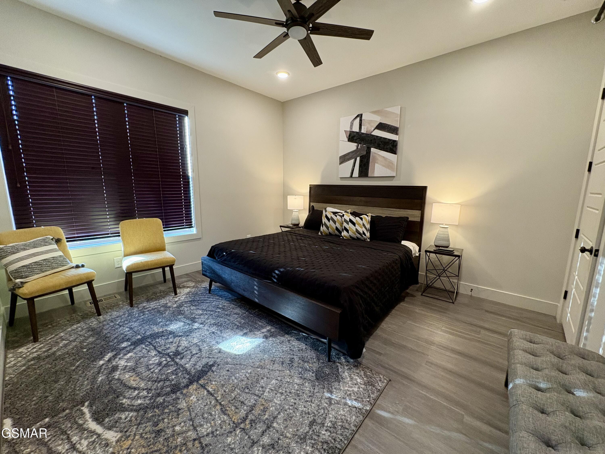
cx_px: 302
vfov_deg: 85.7
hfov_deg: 102.1
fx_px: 245
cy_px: 227
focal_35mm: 14
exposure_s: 1/60
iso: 250
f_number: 2.2
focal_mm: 2.22
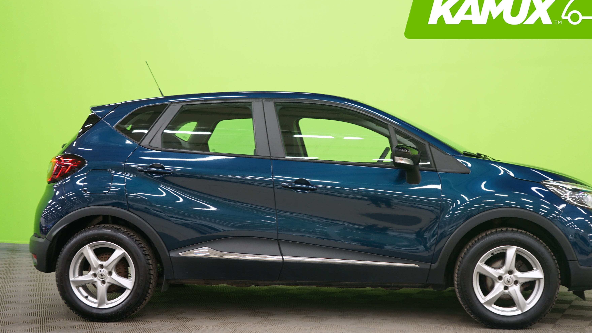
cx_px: 321
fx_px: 738
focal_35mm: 47
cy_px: 182
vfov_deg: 25.4
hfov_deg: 43.7
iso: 400
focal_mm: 40
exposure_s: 1/5
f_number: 4.5
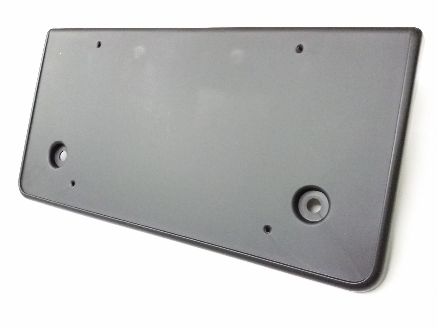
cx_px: 219
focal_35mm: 32
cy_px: 164
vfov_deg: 44.2
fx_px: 405
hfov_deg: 56.8
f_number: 2.4
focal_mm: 3.4
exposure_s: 1/15
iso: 640
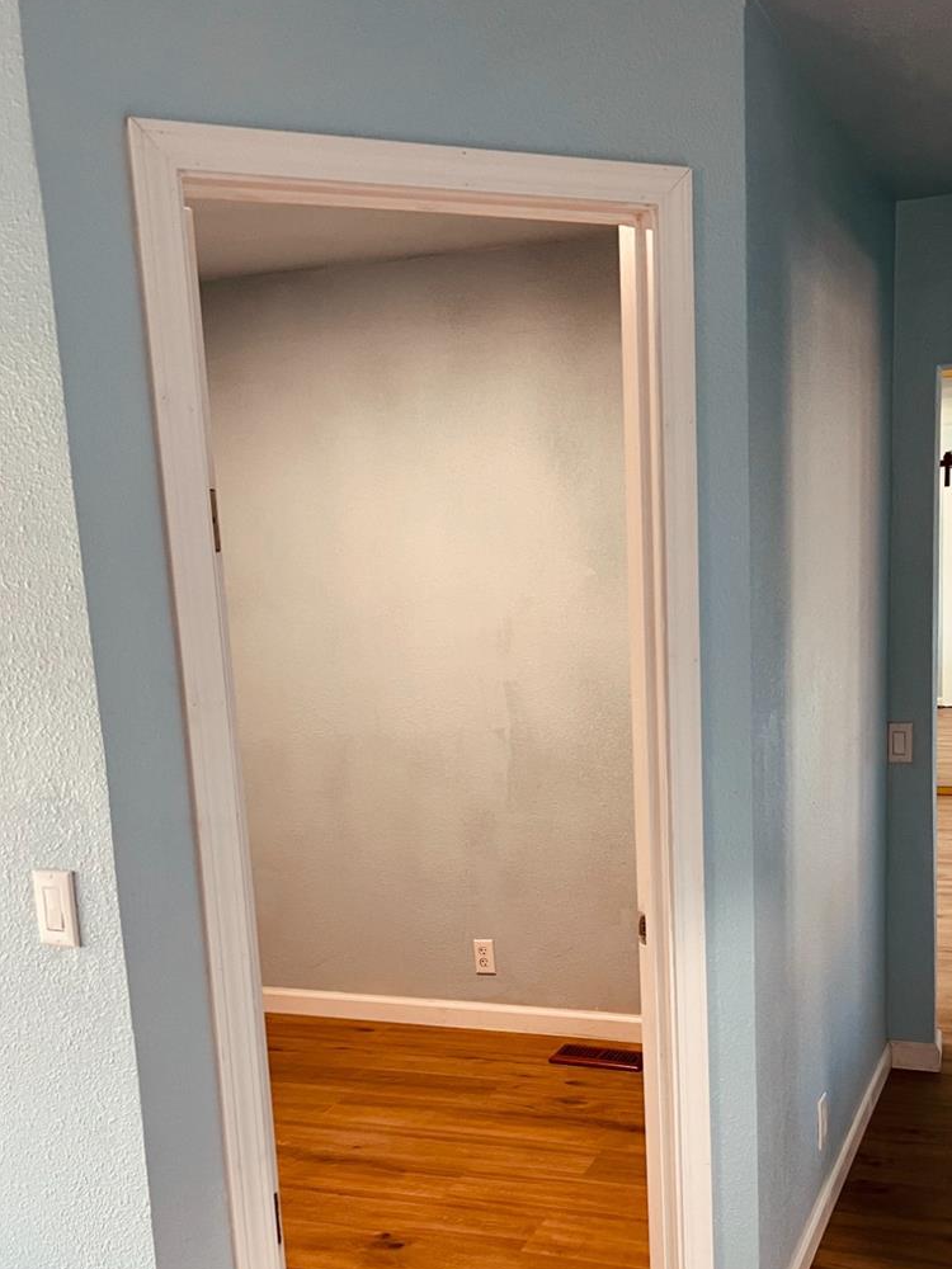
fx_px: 1430
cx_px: 571
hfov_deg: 36.7
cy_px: 838
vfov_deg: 47.2
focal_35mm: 39
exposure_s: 1/60
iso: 125
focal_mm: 5.7
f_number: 1.5
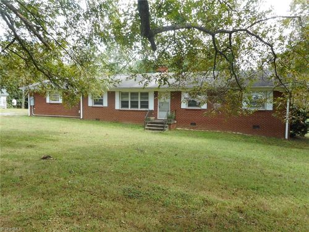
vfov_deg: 54.9
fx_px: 223
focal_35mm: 25
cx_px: 154
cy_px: 116
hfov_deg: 69.4
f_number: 3.7
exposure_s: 1/60
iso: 80
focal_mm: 4.5
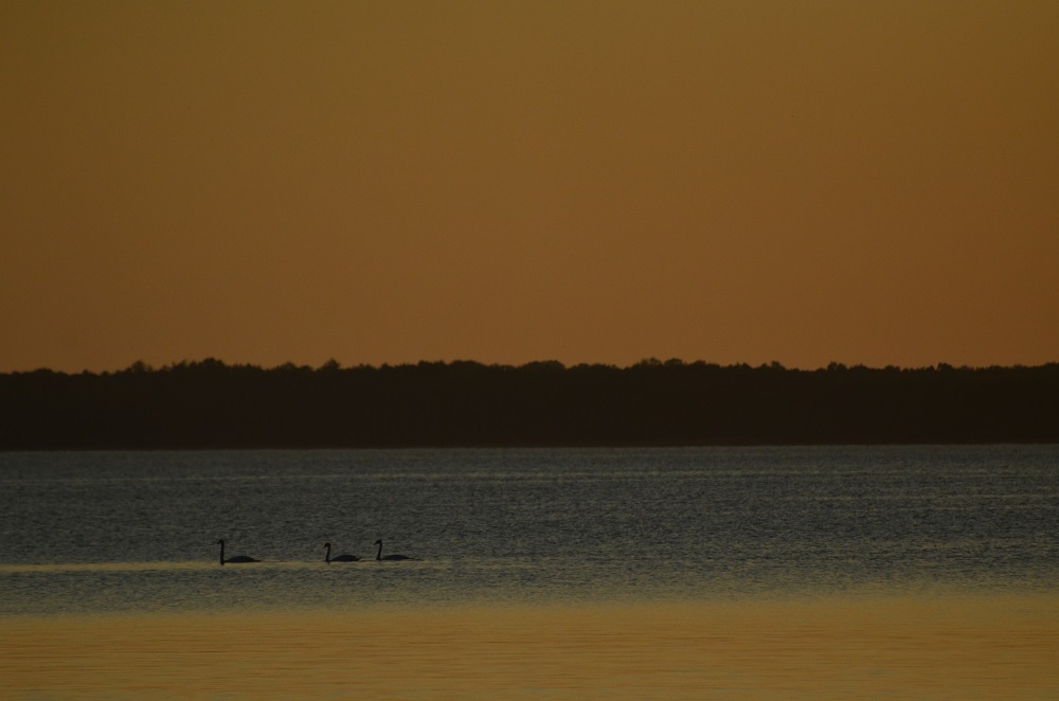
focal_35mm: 450
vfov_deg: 3.0
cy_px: 350
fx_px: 13208
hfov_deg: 4.6
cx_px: 530
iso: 450
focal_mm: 300
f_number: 5.6
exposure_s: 1/8000
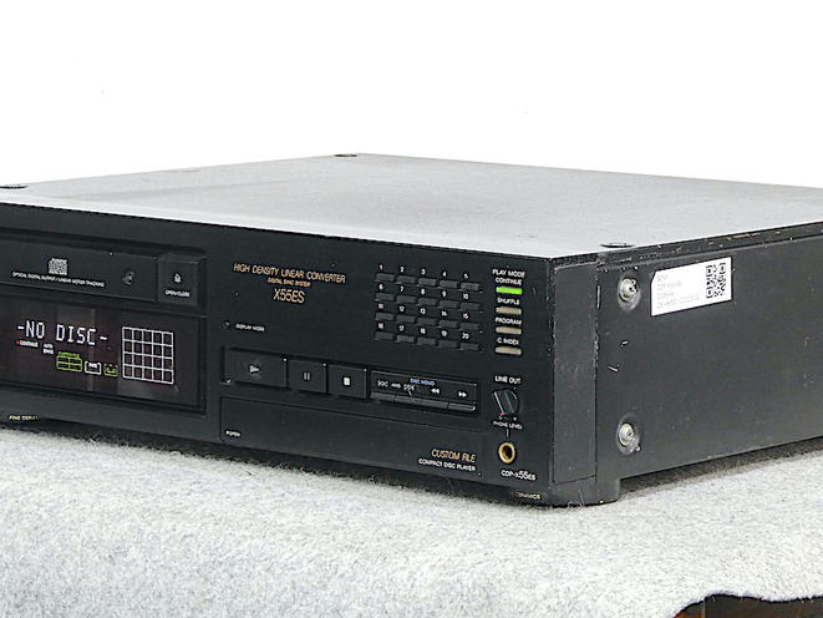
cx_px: 438
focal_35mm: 154
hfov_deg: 12.8
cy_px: 273
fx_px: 3662
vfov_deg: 9.6
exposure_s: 1/4
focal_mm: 19
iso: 200
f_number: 5.1
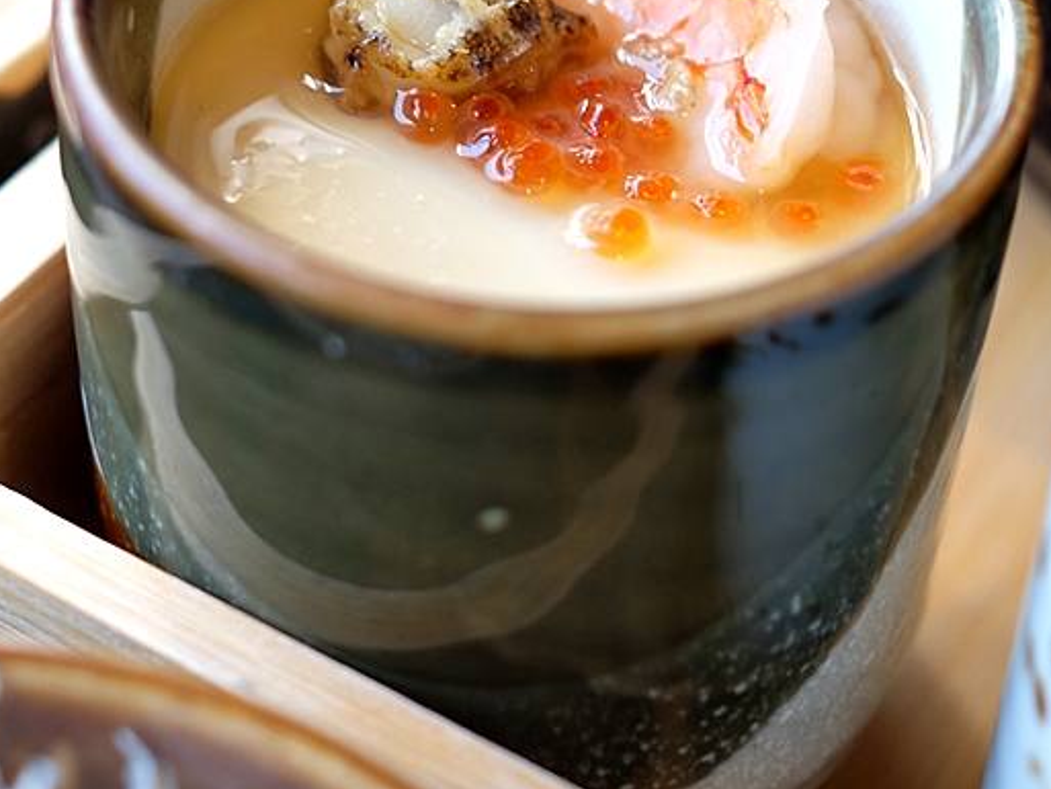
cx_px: 512
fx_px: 1792
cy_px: 227
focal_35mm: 59
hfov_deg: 32.7
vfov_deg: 24.6
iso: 250
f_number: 2.5
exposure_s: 1/85
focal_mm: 23
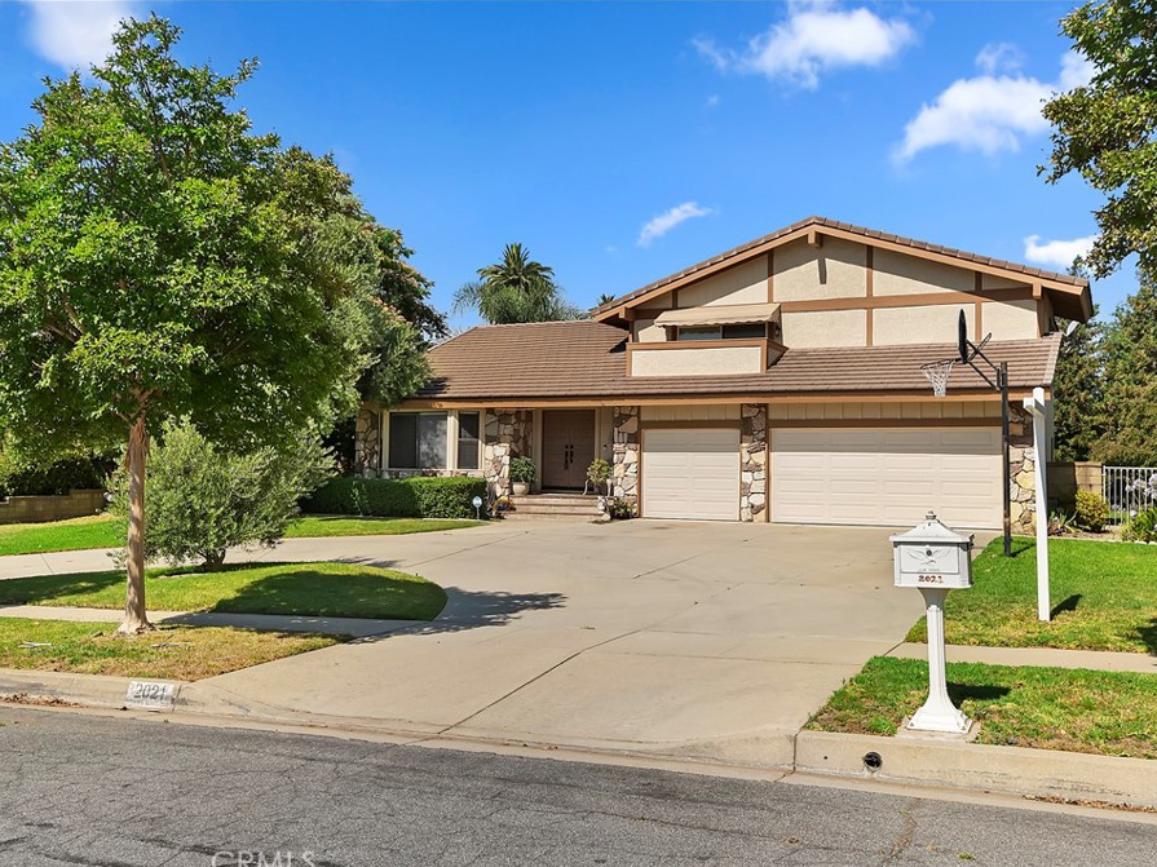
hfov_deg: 55.4
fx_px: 1103
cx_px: 570
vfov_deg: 42.9
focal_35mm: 33
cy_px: 440
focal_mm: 20
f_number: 8
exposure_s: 1/200
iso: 100
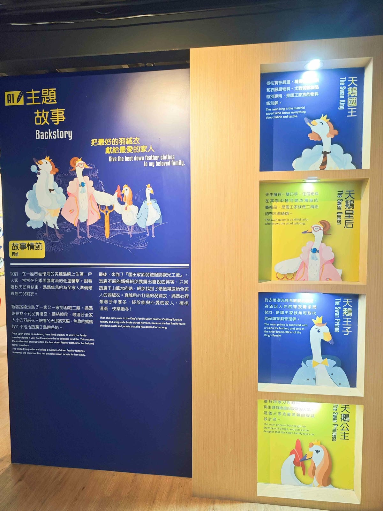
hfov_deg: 58.9
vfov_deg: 73.9
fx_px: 339
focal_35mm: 23
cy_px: 256
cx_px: 192
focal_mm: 8.72
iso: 320
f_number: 1.63
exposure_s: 1/60
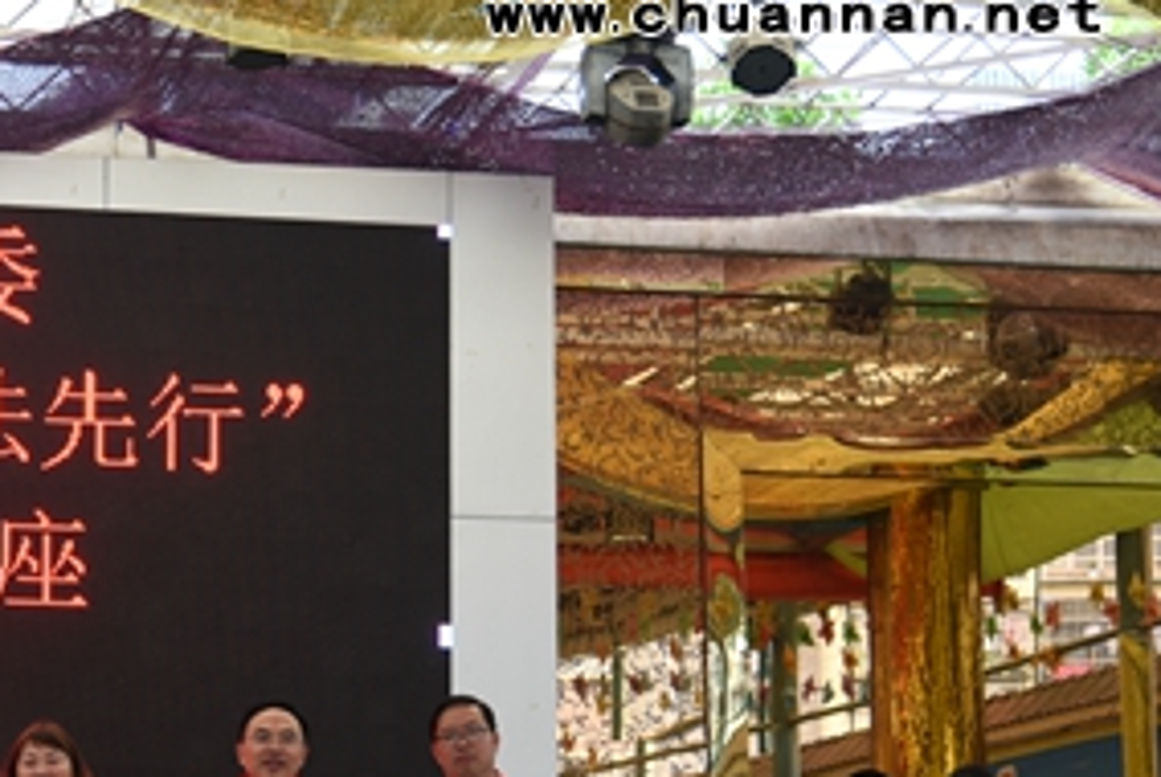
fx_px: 3487
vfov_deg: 12.6
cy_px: 648
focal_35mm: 108
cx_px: -106
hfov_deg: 18.2
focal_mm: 48
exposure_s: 1/50
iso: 250
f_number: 4
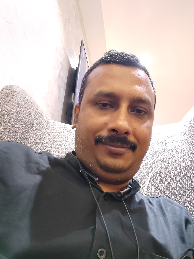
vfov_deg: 84.7
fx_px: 142
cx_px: 97
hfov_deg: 68.7
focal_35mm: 19
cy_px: 130
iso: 3873
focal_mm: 2.87
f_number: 2.2
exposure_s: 1/25
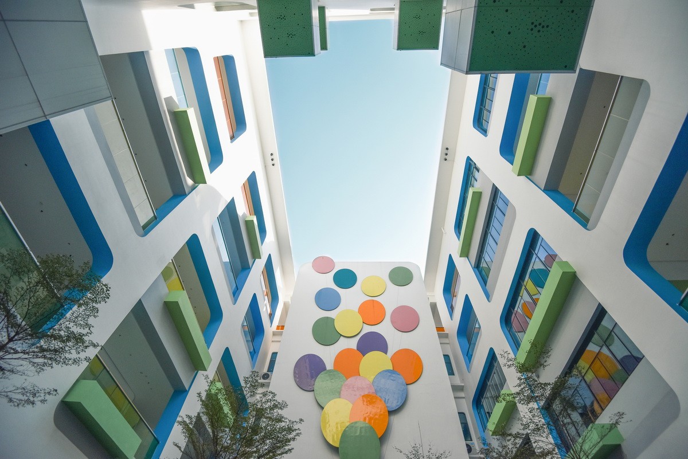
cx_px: 344
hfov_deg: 96.7
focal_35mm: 16
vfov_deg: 73.8
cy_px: 230
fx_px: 306
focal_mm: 16
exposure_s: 1/4000
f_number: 4
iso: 200
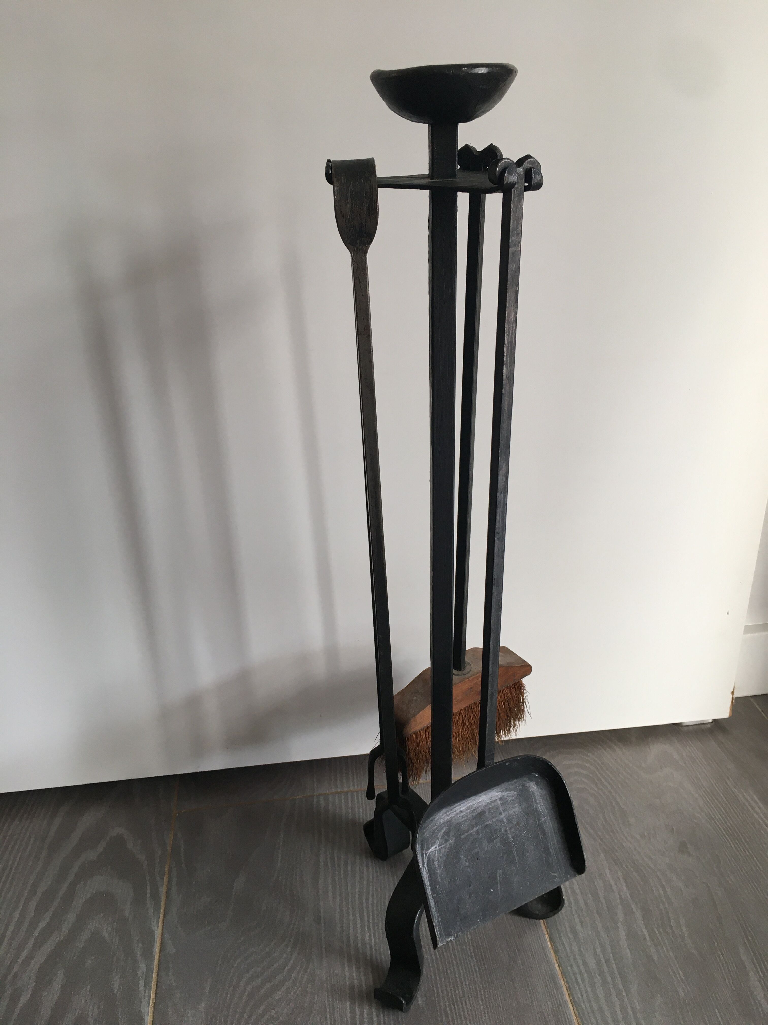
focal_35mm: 29
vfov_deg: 61.7
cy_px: 512
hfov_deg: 48.2
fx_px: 858
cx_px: 384
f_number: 2.2
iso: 25
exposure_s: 1/33
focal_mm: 4.15
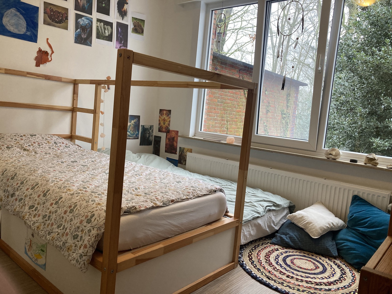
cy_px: 147
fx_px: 317
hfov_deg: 63.4
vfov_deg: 49.7
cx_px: 196
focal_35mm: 28
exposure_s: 1/60
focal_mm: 3.99
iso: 100
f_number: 1.8
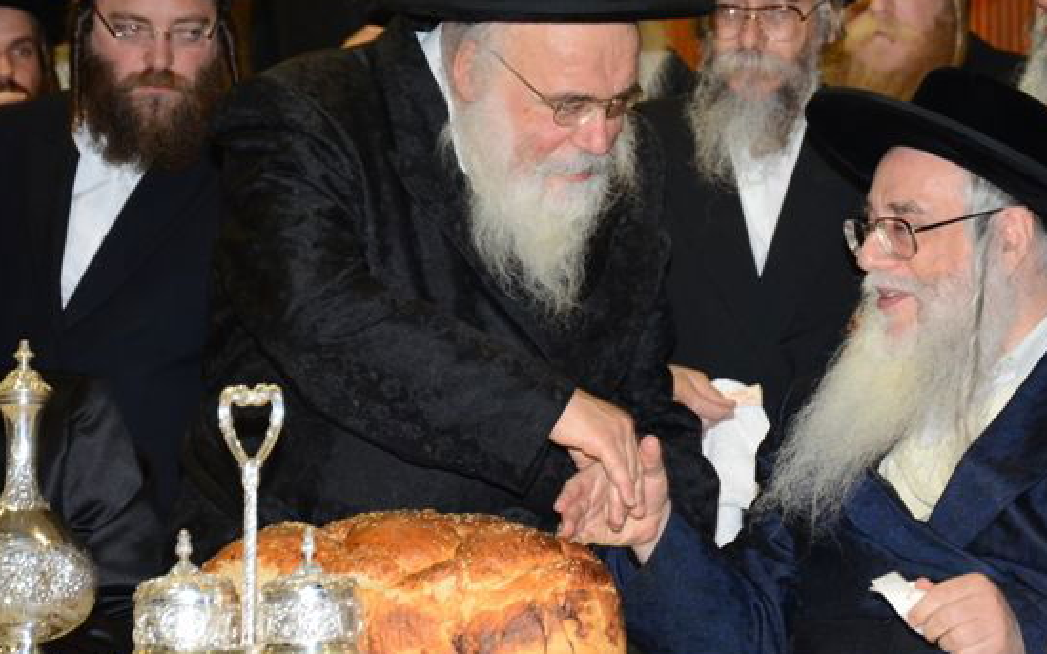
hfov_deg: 10.5
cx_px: 627
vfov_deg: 6.6
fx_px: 5706
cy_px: 240
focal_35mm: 200
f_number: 5.6
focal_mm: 90
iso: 1000
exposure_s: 1/80
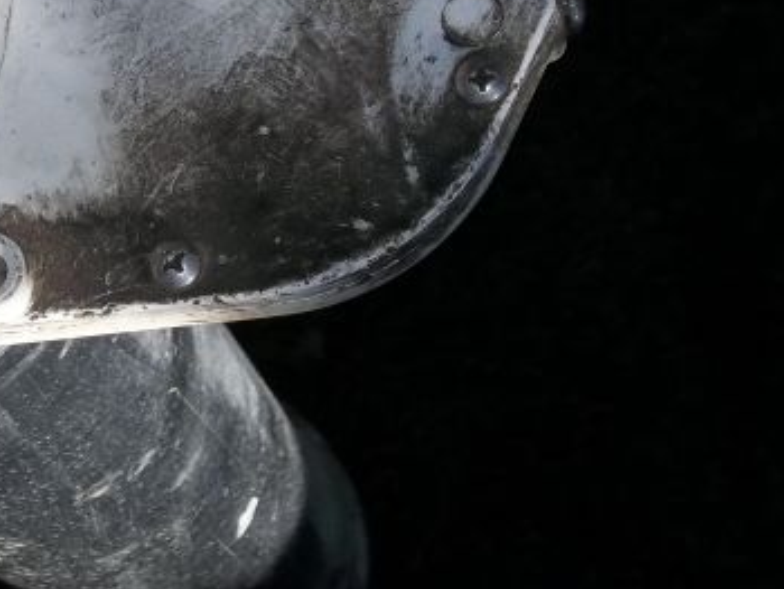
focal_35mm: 144
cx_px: -67
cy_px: -9
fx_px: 3264
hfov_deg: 13.4
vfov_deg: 10.2
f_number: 5.6
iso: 80
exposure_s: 1/250
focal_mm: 11.2
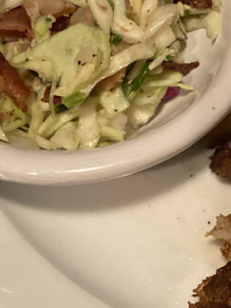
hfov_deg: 16.7
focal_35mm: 83
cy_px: 125
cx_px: 305
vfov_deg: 23.5
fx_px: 738
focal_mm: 4.25
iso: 500
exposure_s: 1/40
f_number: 1.8
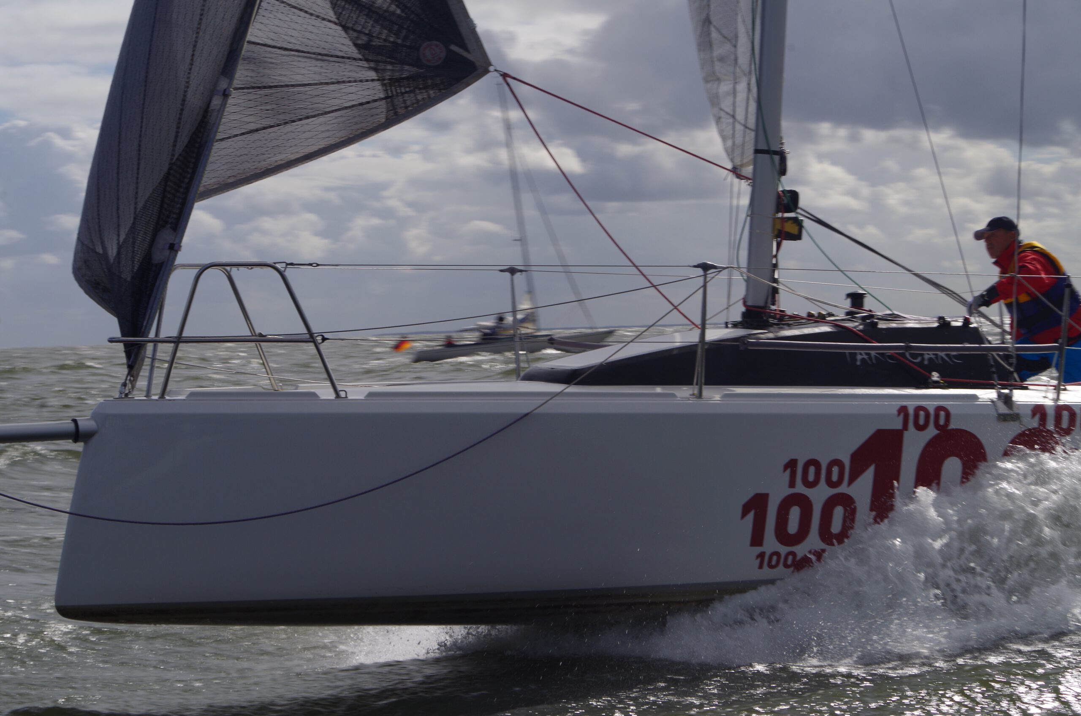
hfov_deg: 27.0
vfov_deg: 18.1
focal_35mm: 75
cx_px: 540
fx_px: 2248
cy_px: 358
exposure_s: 1/250
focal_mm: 50
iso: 100
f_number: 11
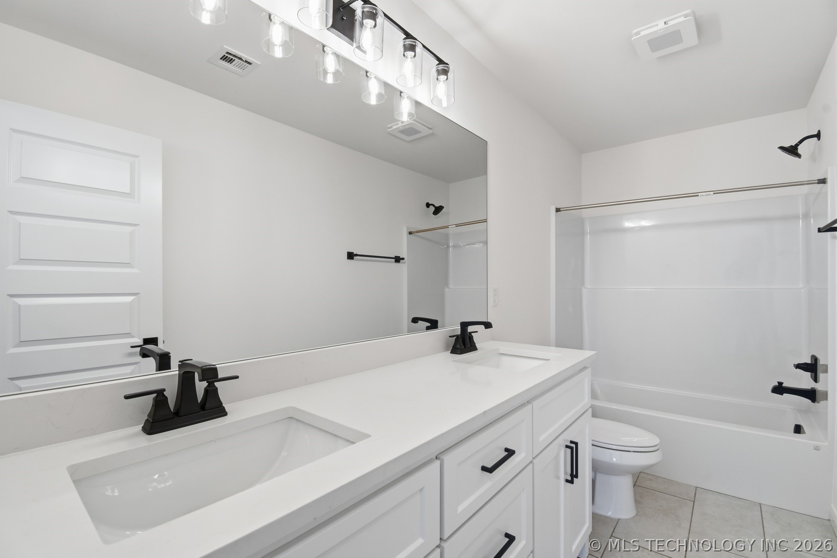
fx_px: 349
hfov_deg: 100.4
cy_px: 279
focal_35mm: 15
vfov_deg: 77.3
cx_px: 418
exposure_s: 1/200
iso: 250
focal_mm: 10
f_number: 9
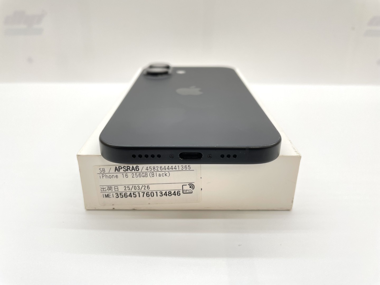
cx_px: 190
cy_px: 142
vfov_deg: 53.1
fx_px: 285
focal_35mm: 26
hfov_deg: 67.3
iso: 32
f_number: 1.6
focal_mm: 4.2
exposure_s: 1/120
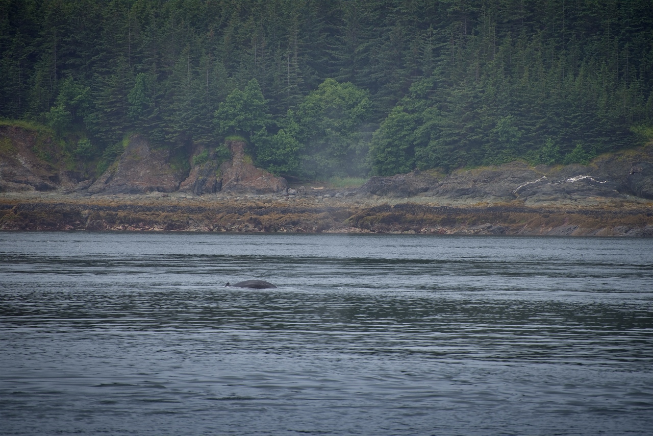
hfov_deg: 6.9
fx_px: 5443
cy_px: 218
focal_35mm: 300
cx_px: 326
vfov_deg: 4.6
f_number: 5.6
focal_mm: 300
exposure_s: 1/640
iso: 200
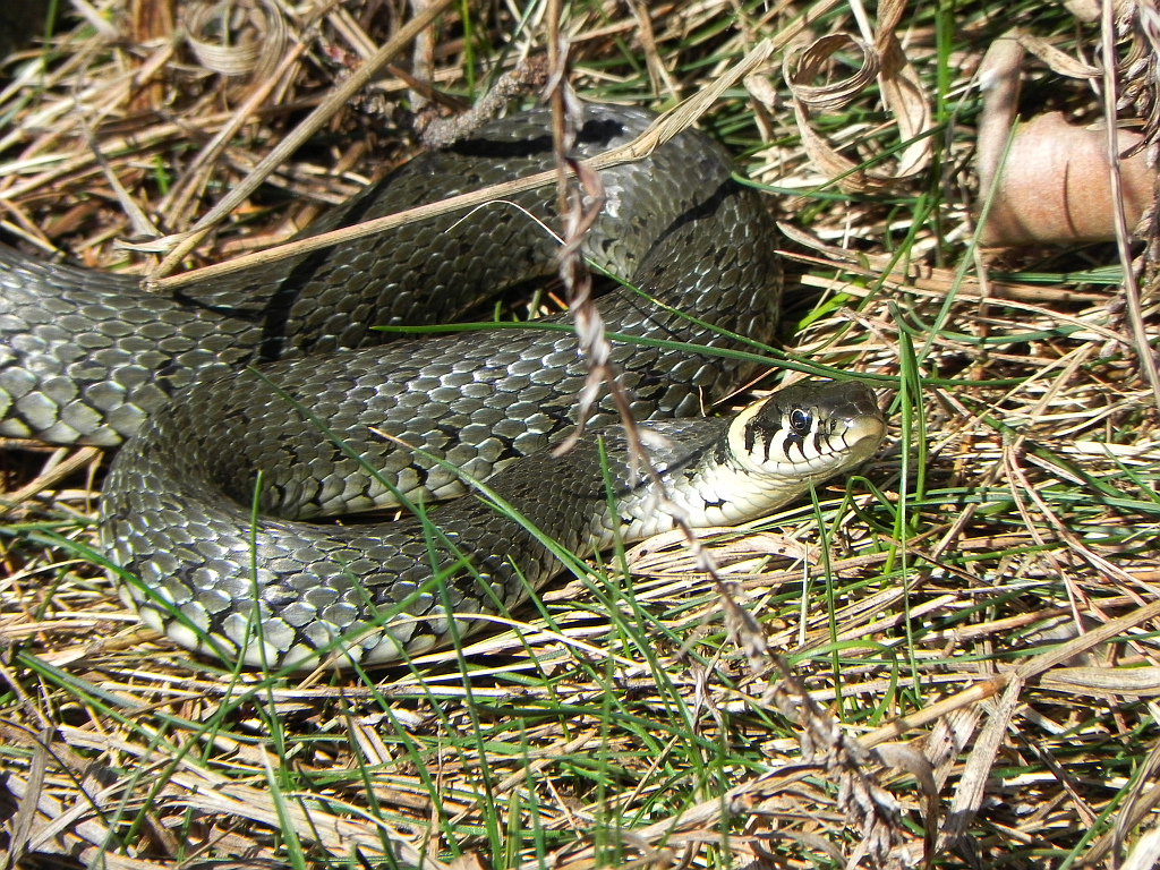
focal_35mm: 678
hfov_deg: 2.9
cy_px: 435
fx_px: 22720
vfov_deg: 2.2
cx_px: 580
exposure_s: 1/290
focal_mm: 120
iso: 160
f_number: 6.3
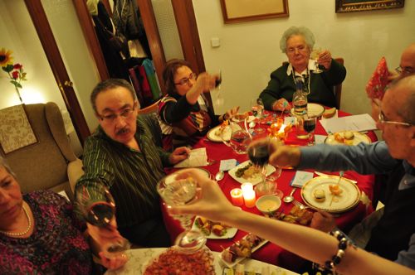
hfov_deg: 67.4
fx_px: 311
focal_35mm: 27
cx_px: 208
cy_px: 138
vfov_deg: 47.8
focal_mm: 18
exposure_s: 1/13
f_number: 3.5
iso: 640
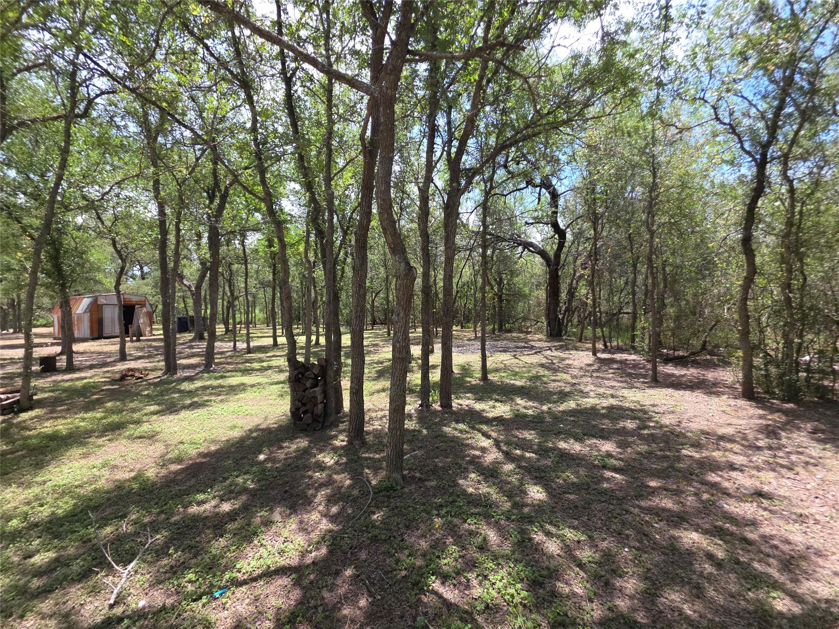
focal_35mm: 13
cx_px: 420
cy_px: 314
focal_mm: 2.2
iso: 125
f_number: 1.9
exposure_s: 1/2000
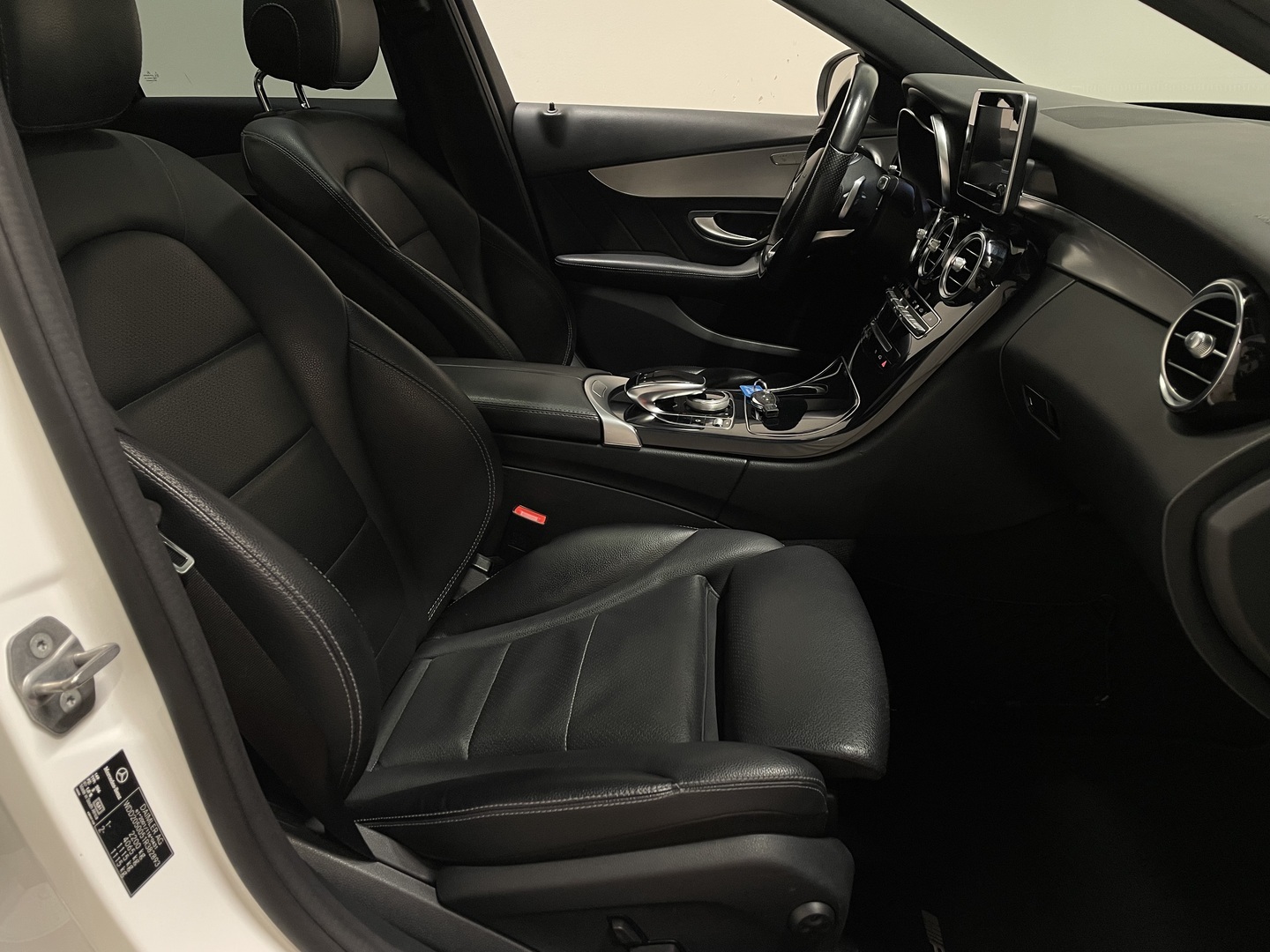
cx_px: 635
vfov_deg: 53.1
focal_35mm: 26
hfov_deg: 67.3
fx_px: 954
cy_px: 476
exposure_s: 1/50
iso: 125
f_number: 1.6
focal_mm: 4.2
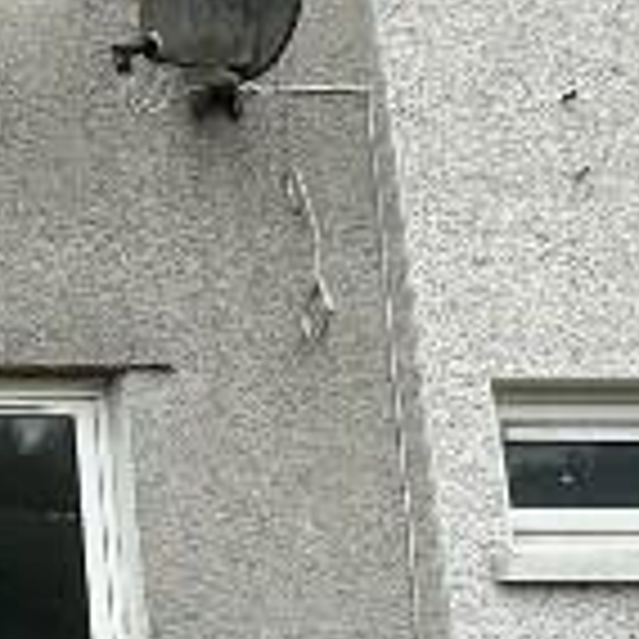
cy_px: 310
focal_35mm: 89
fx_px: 1859
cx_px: -666
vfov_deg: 19.5
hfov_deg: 15.4
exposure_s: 1/947
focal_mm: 2.22
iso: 40
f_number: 2.2
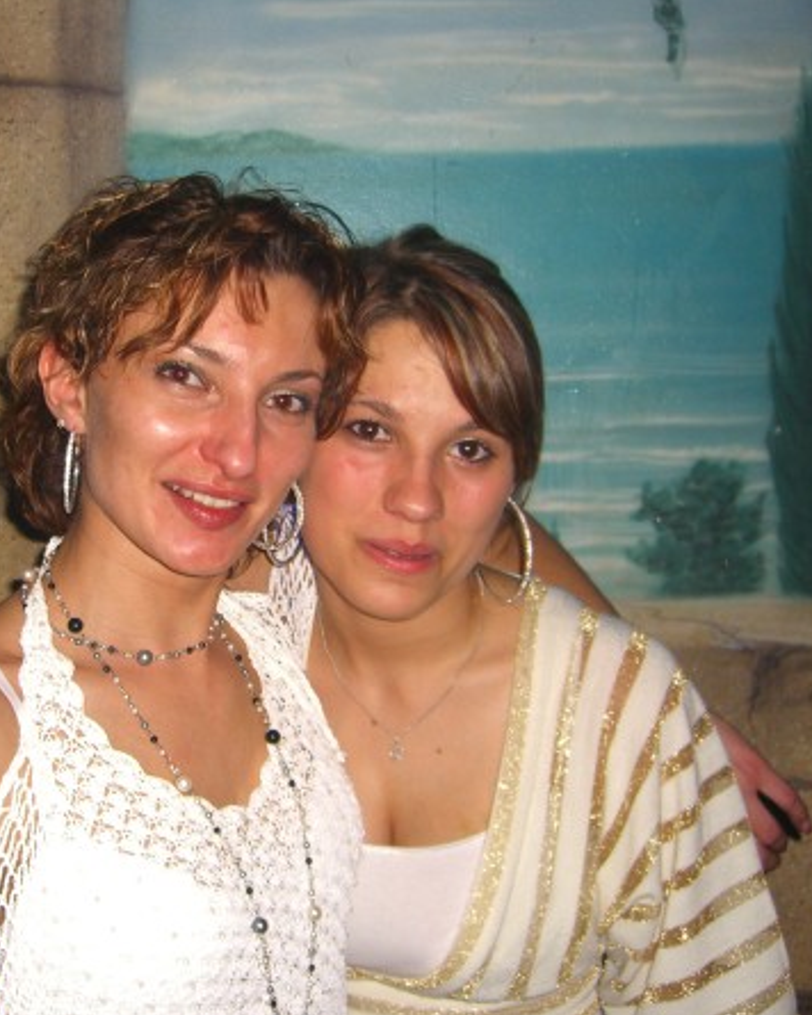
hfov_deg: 29.8
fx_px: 1502
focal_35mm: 50
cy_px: 506
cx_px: 219
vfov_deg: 37.3
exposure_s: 1/60
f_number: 2.8
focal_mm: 7.9
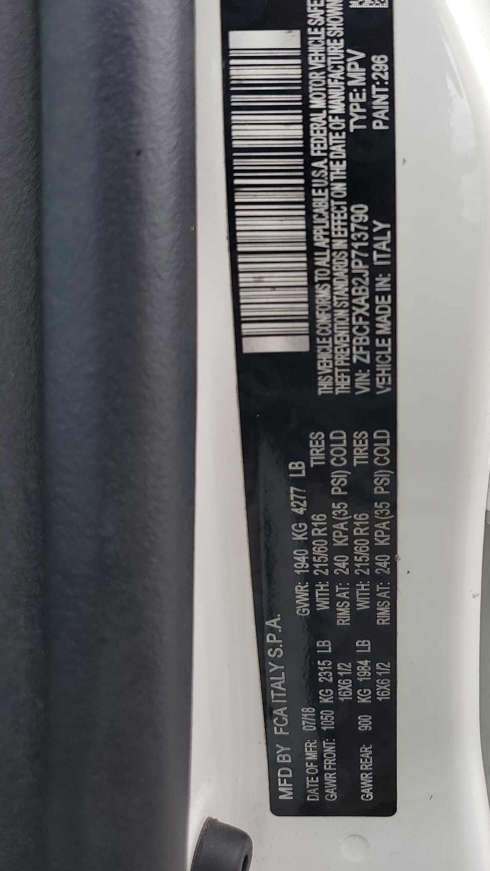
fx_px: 785
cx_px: 379
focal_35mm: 34
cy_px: 362
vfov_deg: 57.7
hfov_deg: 33.8
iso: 50
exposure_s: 1/909
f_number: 1.5
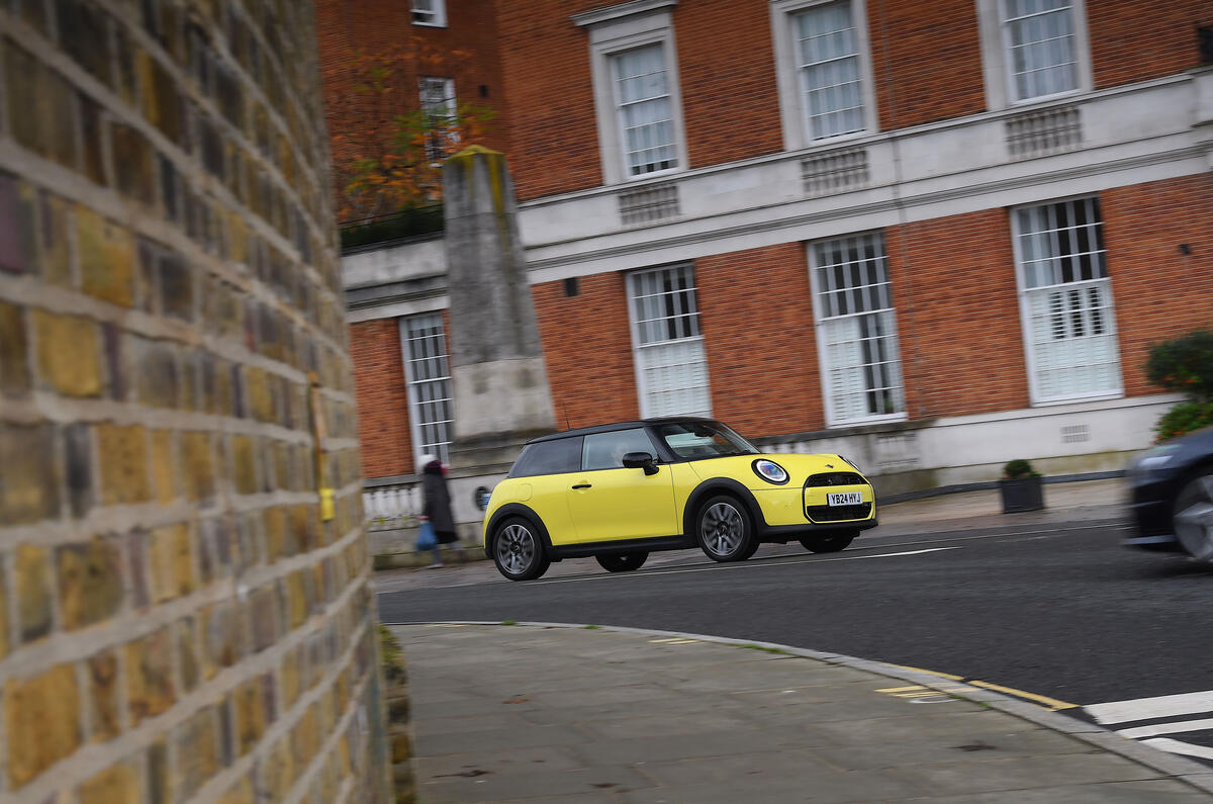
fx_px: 2522
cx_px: 606
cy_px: 402
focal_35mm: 75
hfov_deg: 27.0
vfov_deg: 18.1
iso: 500
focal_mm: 50
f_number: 9
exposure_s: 1/60
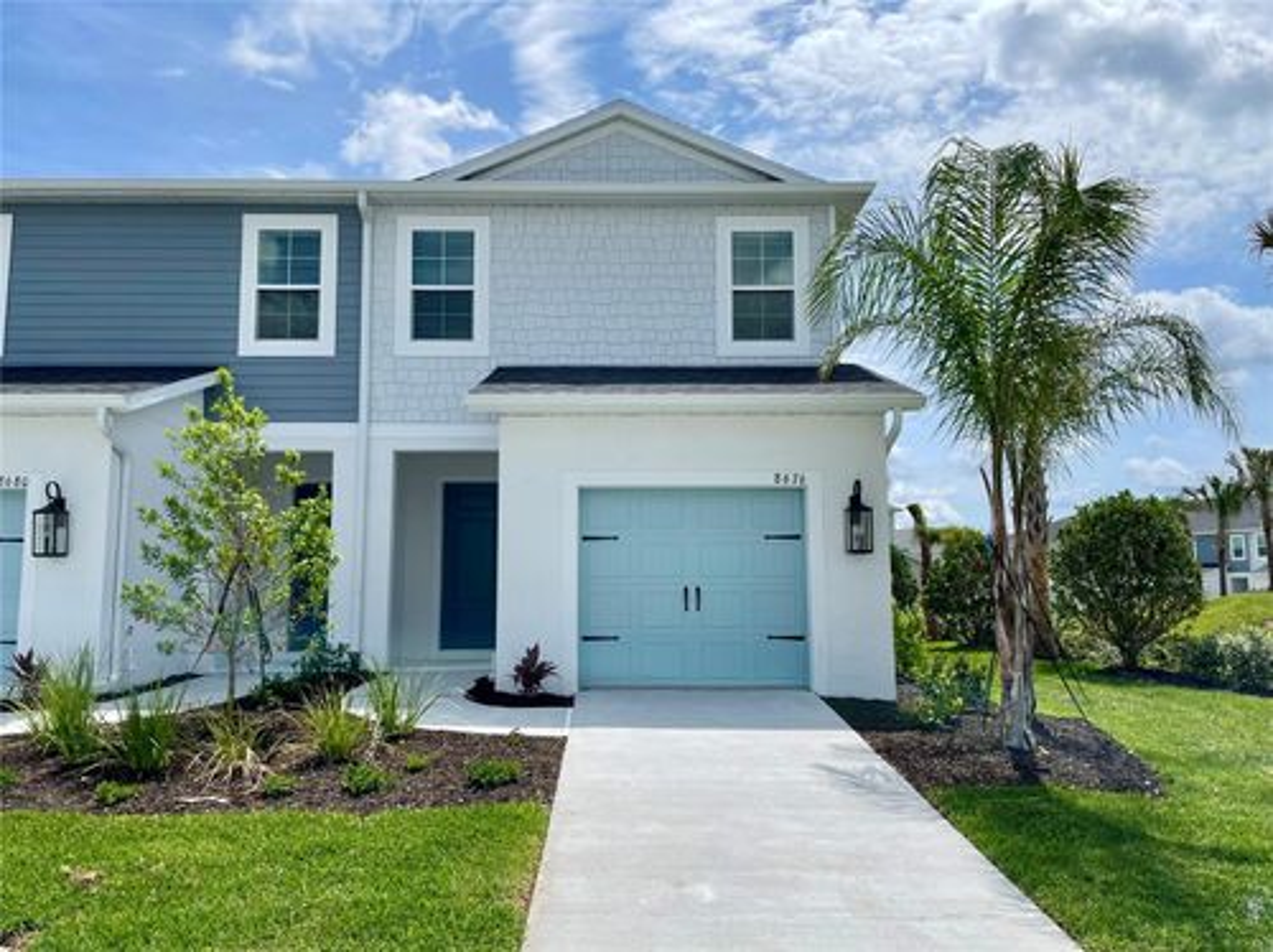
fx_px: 955
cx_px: 636
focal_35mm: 26
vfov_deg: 53.0
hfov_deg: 67.4
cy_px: 476
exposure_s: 1/6494
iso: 32
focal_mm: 4.2
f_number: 1.6
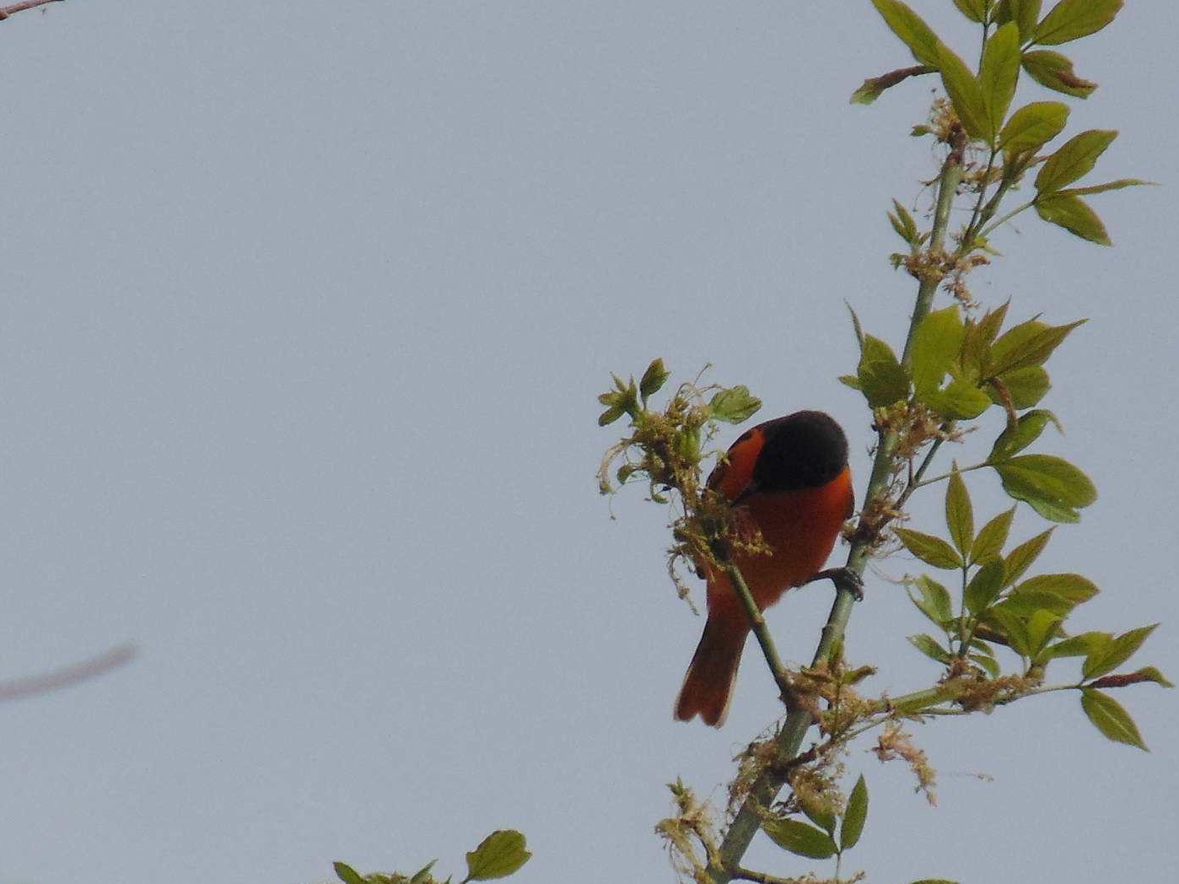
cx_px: 514
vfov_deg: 2.2
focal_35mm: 664
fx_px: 22612
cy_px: 404
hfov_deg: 3.0
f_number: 18.5
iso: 80
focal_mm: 104
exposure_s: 1/320
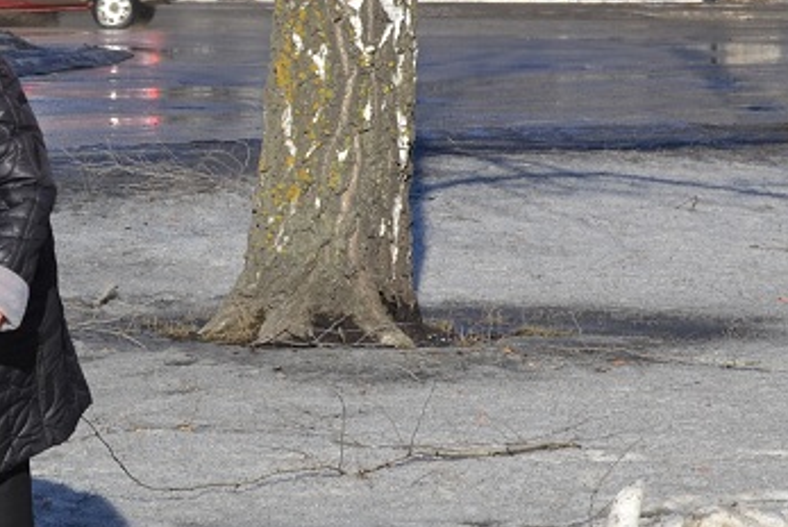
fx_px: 4995
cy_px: 534
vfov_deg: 6.0
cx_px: -23
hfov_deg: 9.0
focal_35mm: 228
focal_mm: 44
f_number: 7.1
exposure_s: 1/200
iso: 100
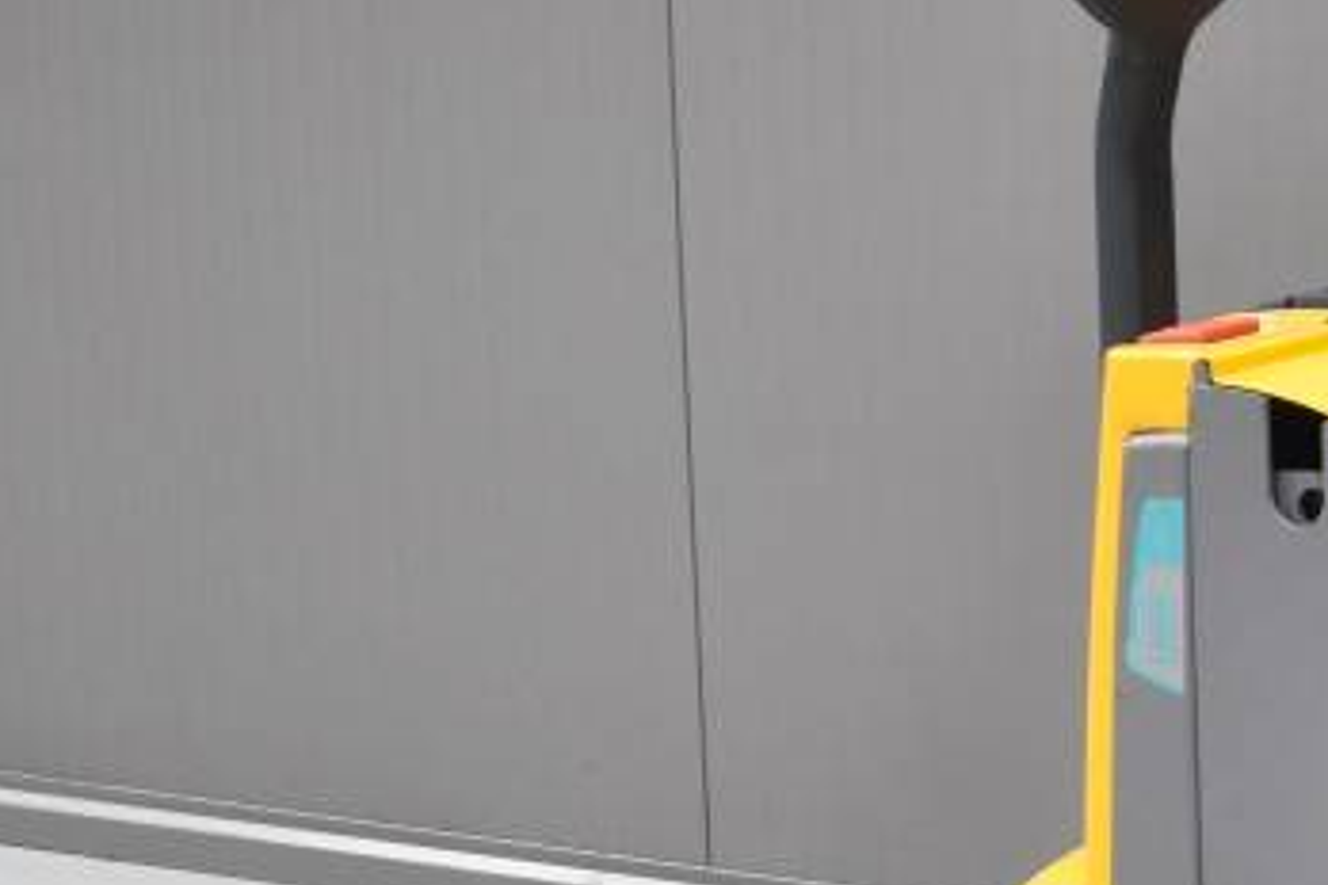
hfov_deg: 15.6
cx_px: 1824
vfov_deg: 11.1
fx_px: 4574
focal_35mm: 124
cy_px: 362
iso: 1600
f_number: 4.5
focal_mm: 24
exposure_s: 1/60
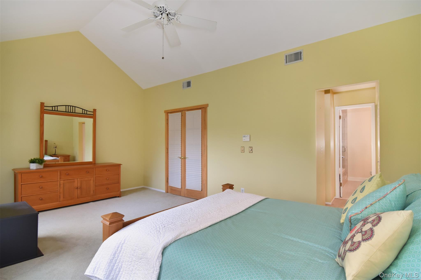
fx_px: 193
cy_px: 140
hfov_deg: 95.0
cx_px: 210
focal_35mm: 16
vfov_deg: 72.0
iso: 640
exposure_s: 1/80
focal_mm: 11
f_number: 8
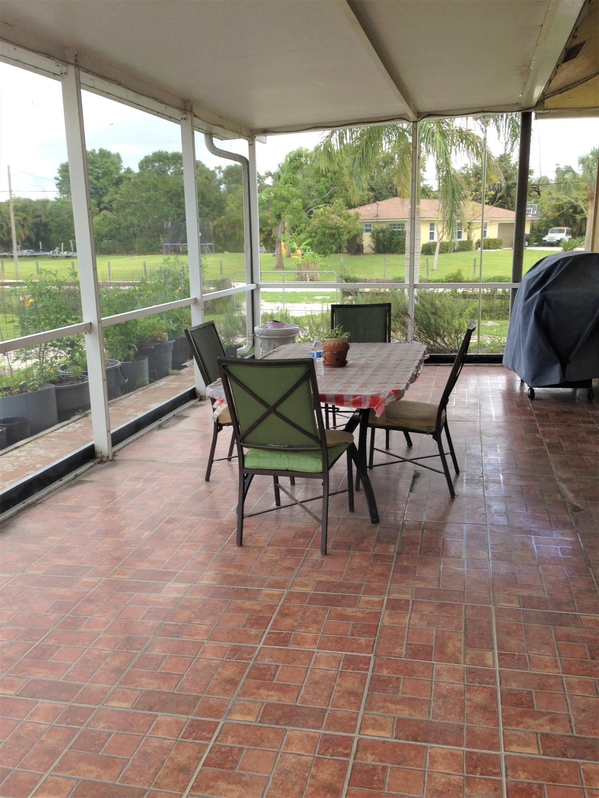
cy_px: 399
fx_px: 761
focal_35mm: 33
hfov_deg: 42.9
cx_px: 300
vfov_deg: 55.4
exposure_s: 1/238
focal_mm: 4.12
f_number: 2.4
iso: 50
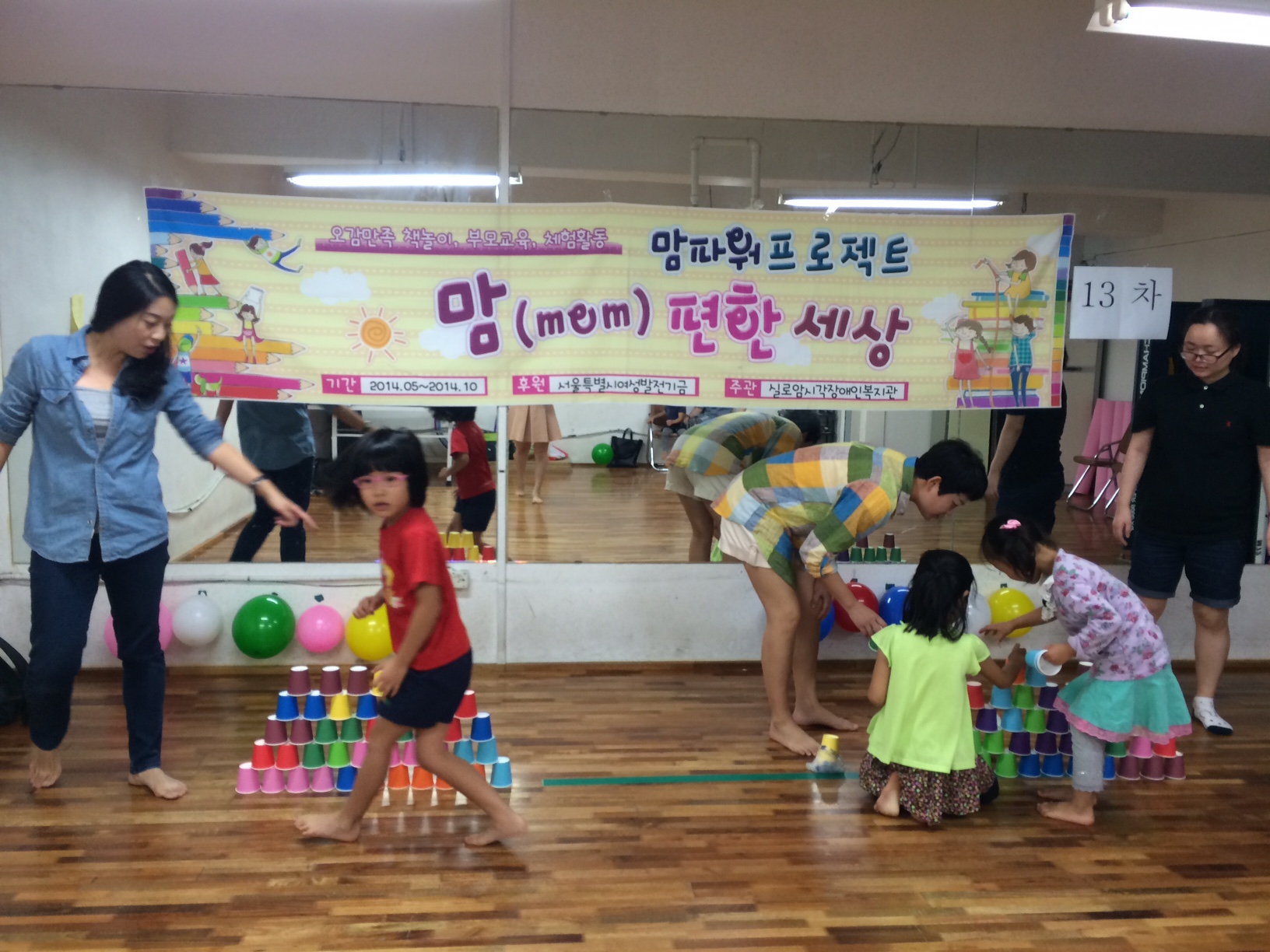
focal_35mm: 29
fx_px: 1064
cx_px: 635
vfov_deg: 48.2
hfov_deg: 61.7
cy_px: 476
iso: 80
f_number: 2.2
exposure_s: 1/30
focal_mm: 4.15
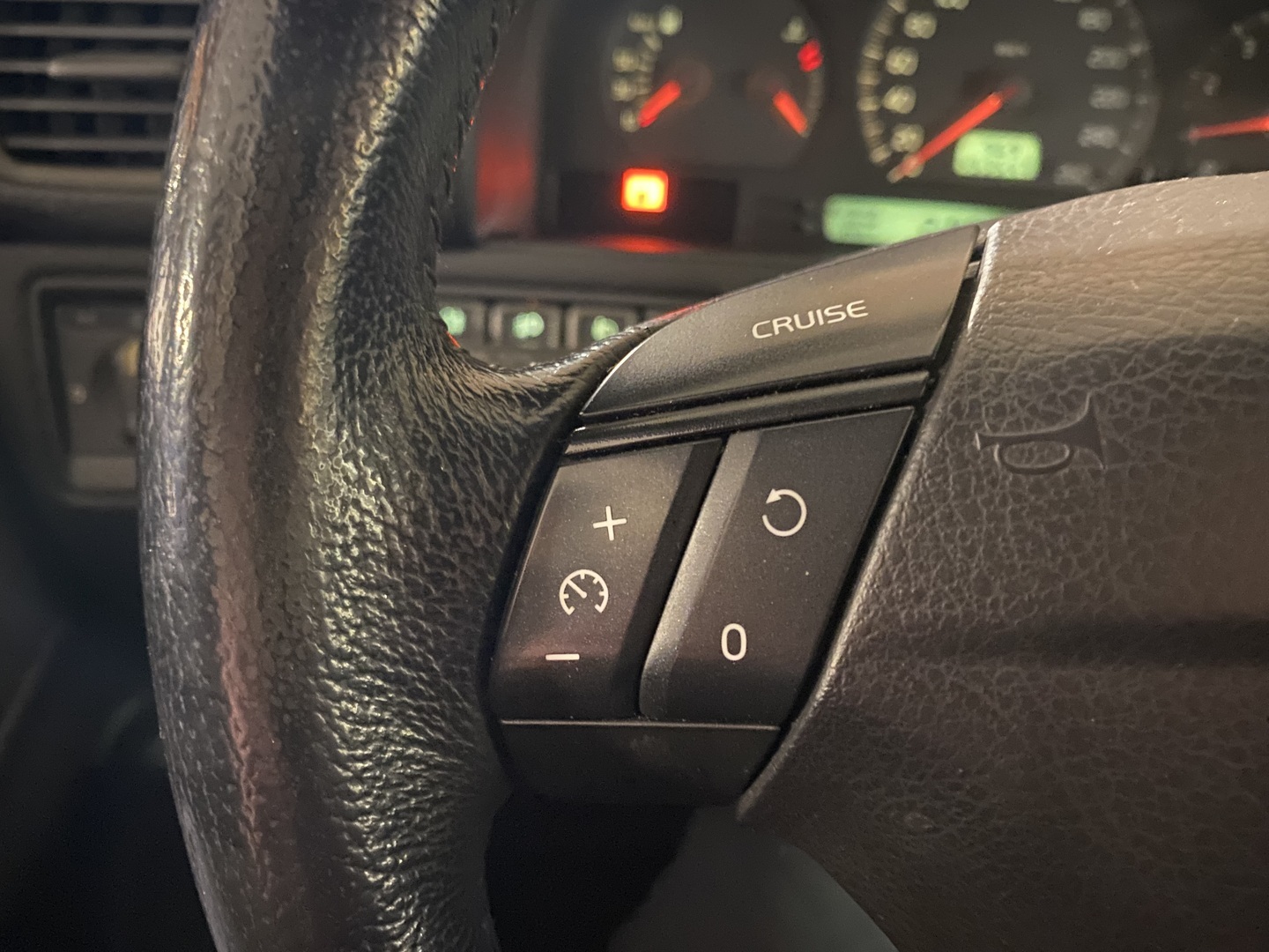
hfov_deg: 69.4
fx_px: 916
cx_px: 634
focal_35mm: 25
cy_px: 476
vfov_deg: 54.9
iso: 1250
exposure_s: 1/8
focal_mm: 4.25
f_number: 1.8
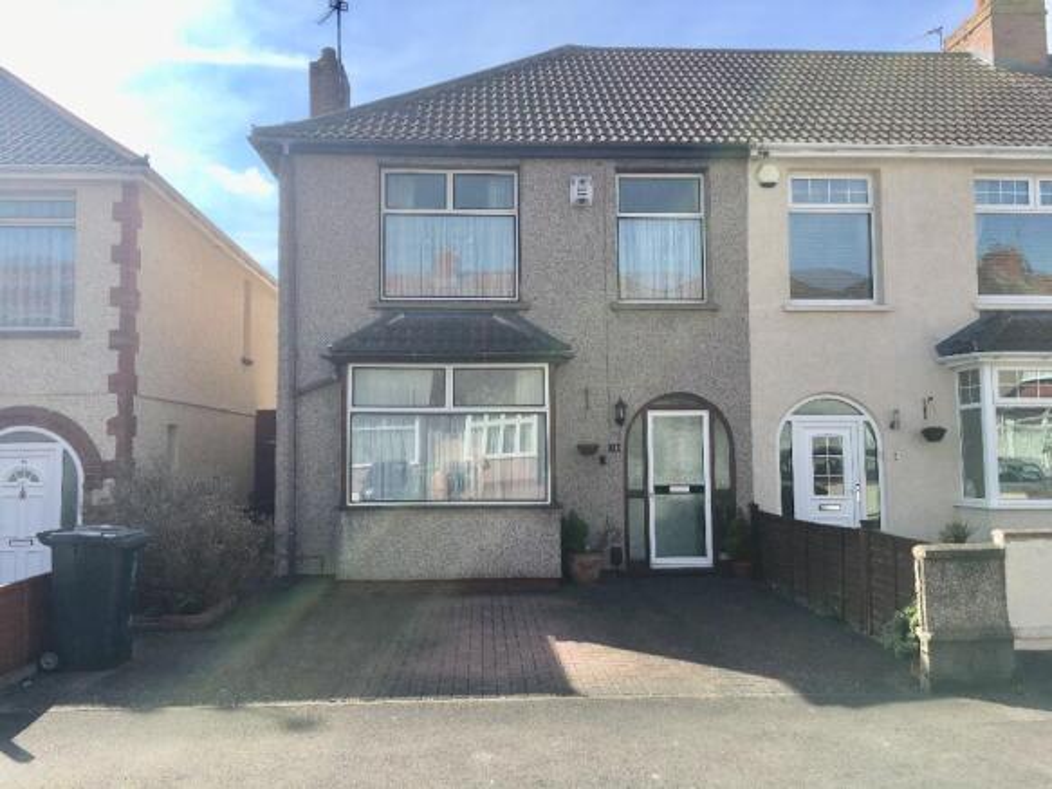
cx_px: 526
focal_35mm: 29
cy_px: 394
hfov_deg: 61.7
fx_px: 881
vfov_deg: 48.2
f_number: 2.2
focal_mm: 4.15
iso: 25
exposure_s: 1/1399
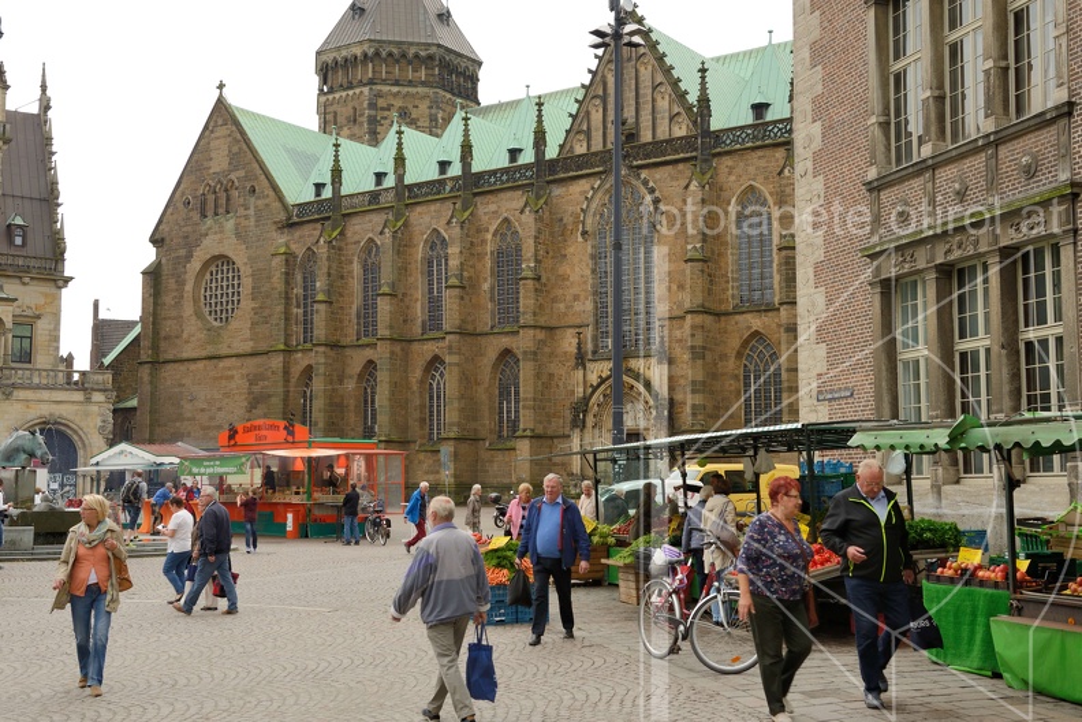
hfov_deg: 44.5
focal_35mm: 44
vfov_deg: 30.5
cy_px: 361
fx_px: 1322
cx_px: 541
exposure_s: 1/125
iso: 250
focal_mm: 44
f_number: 6.3
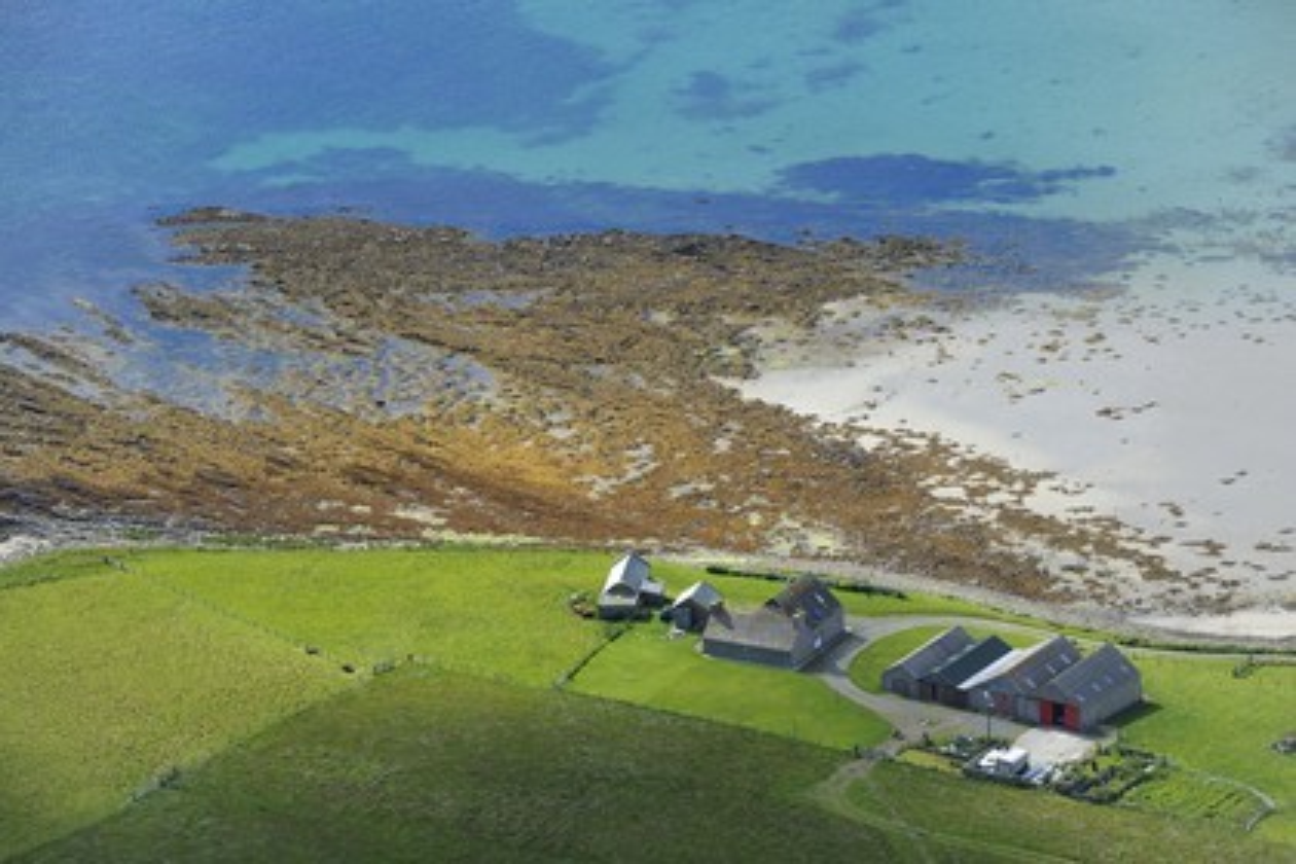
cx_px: 648
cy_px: 432
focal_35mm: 150
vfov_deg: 9.1
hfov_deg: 13.7
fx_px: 5400
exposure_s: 1/1000
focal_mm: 150
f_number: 6.3
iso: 400
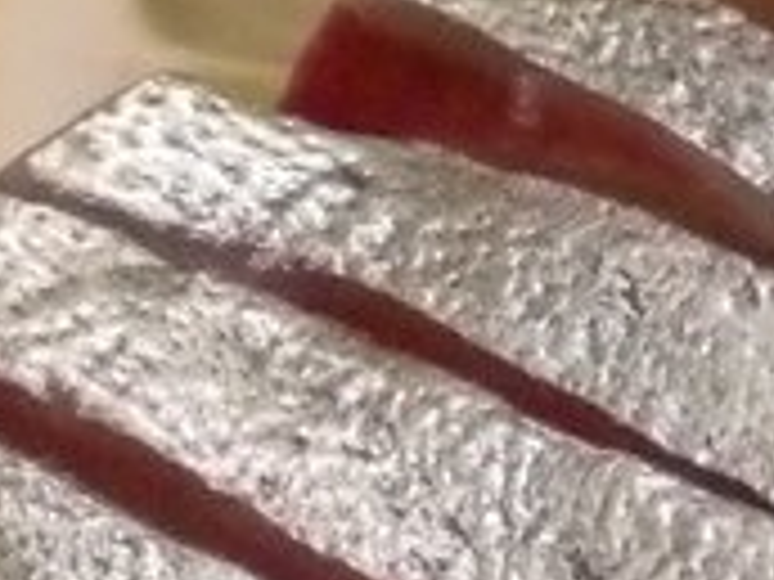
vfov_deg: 5.7
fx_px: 5836
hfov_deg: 6.8
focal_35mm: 261
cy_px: 265
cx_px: 2416
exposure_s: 1/60
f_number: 3.1
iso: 400
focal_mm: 6.3
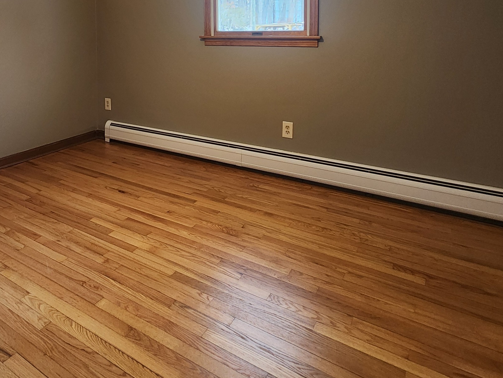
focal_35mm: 25
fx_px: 363
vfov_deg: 49.8
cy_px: 50
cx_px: 153
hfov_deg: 66.8
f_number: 2.2
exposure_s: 1/60
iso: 320
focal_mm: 2.2
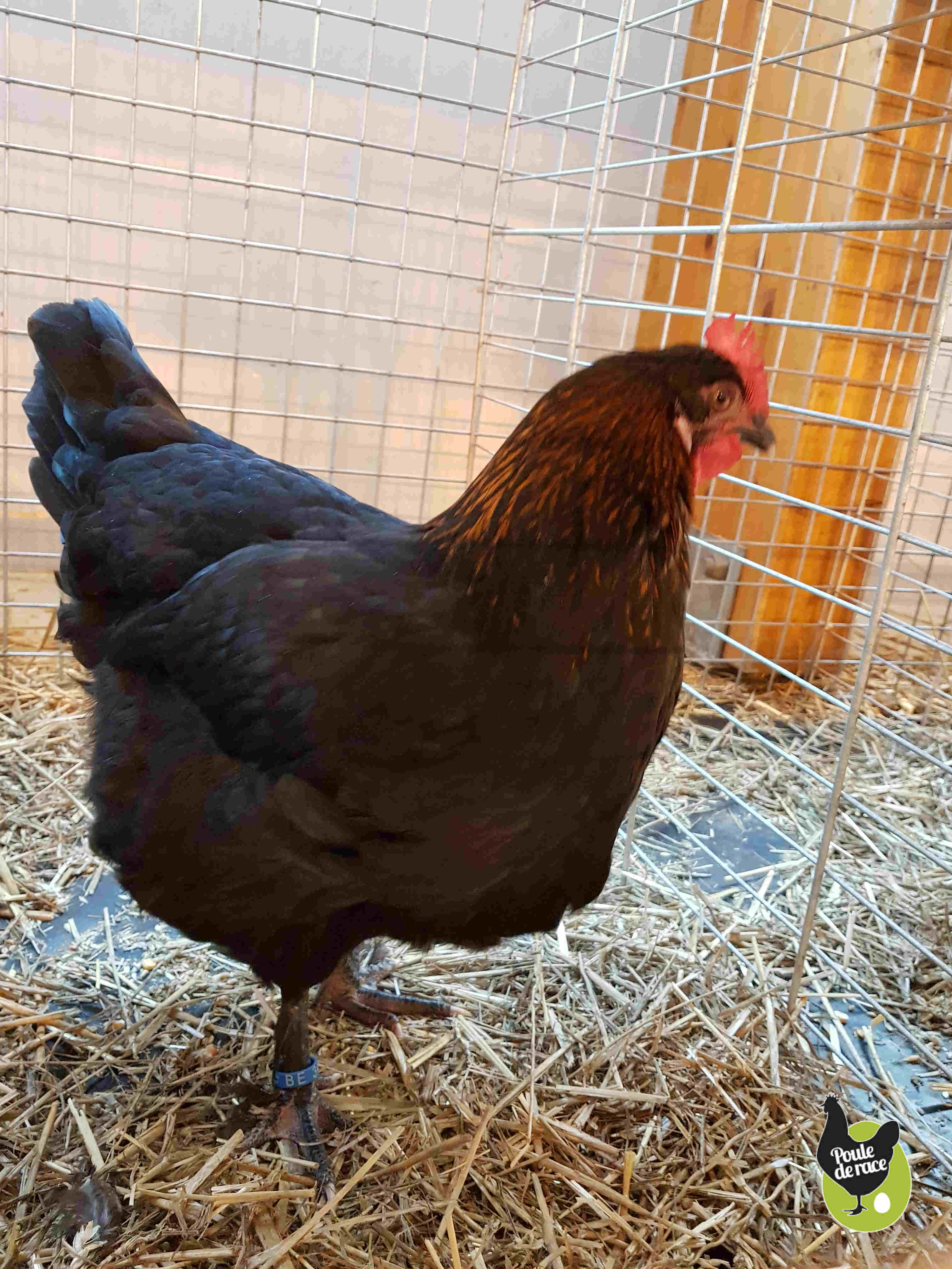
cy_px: 634
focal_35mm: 26
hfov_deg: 53.1
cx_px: 476
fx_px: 953
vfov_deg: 67.3
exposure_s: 1/50
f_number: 1.7
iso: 640
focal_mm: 4.2
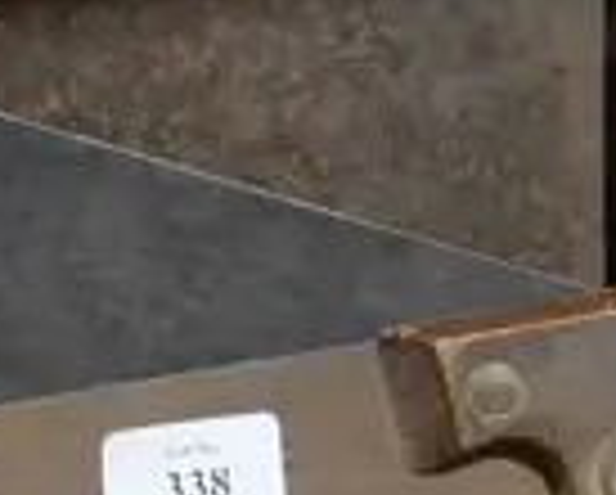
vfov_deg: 6.2
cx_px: 40
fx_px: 4528
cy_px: 358
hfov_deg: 7.8
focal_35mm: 248
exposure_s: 1/60
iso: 500
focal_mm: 17
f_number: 4
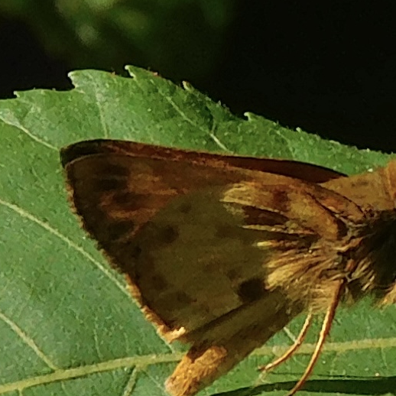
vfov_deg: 2.2
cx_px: 279
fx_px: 10160
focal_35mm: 785
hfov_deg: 2.2
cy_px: 247
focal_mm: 89.6
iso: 125
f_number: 5.6
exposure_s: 1/320
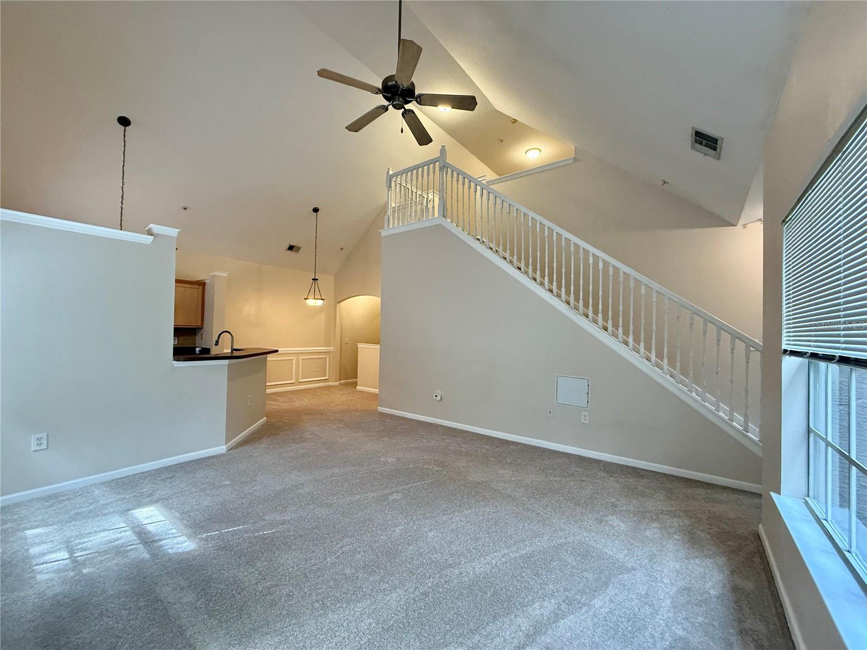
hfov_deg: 102.1
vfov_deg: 85.7
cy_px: 325
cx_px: 434
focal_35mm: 14
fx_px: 351
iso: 320
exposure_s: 1/60
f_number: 2.2
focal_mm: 2.22
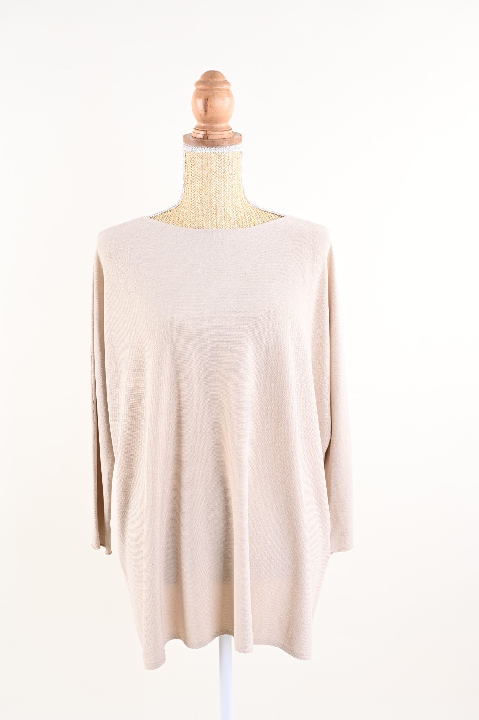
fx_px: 719
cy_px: 360
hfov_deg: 36.8
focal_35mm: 36
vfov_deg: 53.2
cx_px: 240
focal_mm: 36
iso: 125
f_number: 9
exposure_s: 1/125
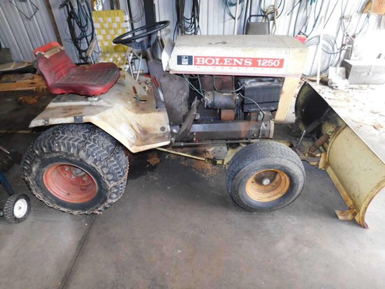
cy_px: 144
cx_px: 192
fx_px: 256
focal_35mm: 23
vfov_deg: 58.9
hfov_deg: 73.9
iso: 200
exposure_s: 1/30
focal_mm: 4
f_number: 3
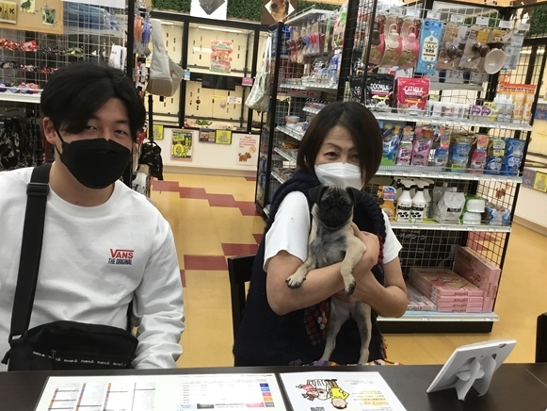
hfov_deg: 56.8
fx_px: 506
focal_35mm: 32
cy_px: 206
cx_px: 266
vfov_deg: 44.2
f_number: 2.4
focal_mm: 3.3
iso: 40
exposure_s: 1/30
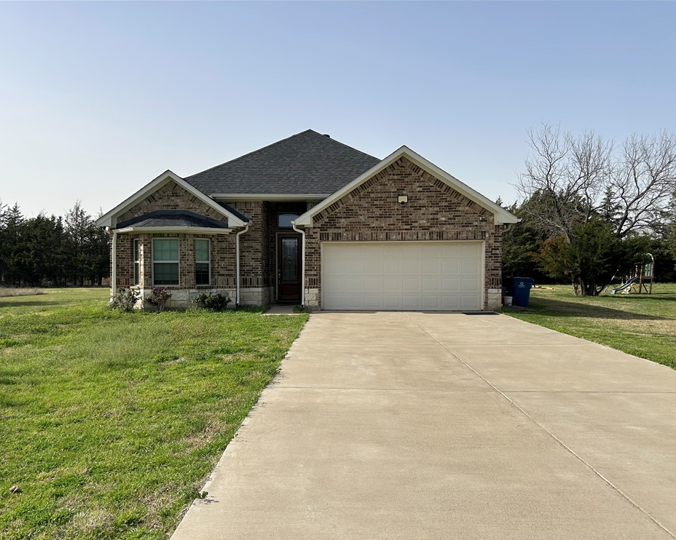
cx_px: 309
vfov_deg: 51.5
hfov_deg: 62.1
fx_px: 560
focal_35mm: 28
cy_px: 279
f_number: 1.5
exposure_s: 1/5076
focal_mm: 5.7
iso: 50
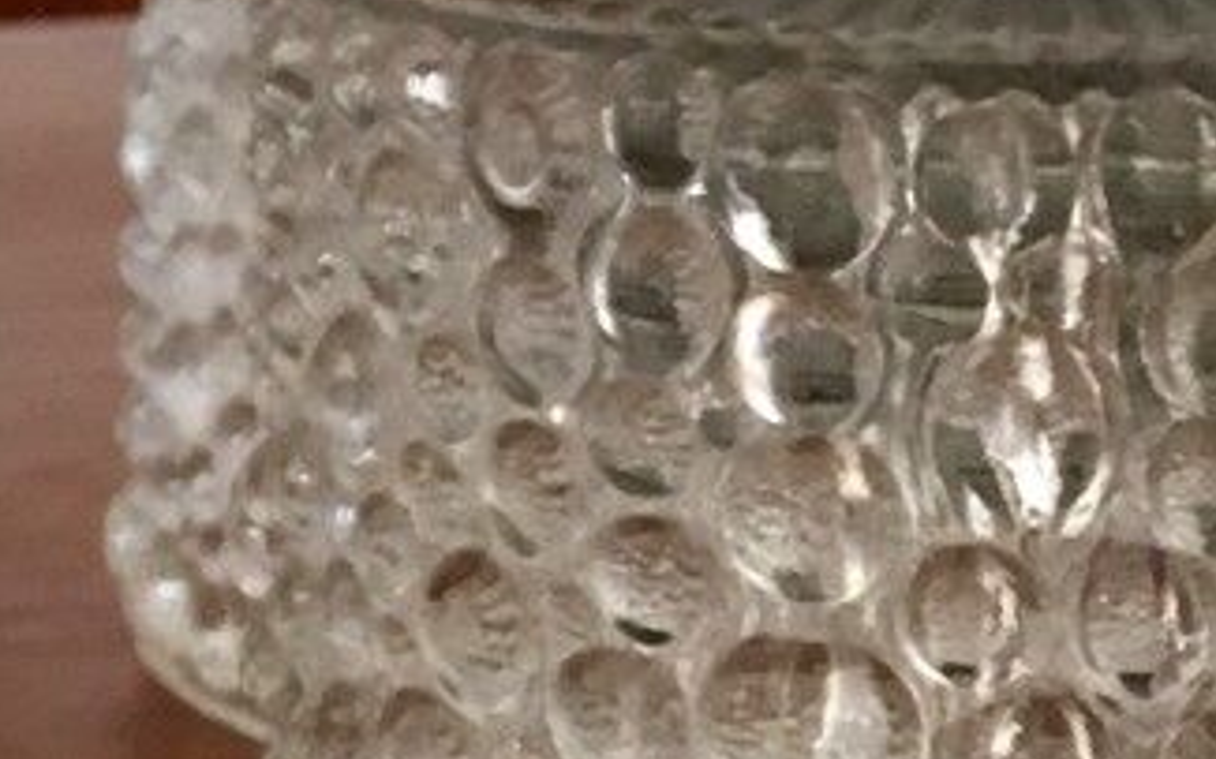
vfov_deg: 8.0
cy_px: -288
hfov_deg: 11.7
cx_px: -1158
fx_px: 5335
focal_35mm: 161
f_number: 2.2
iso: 50
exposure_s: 1/33
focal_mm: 4.15
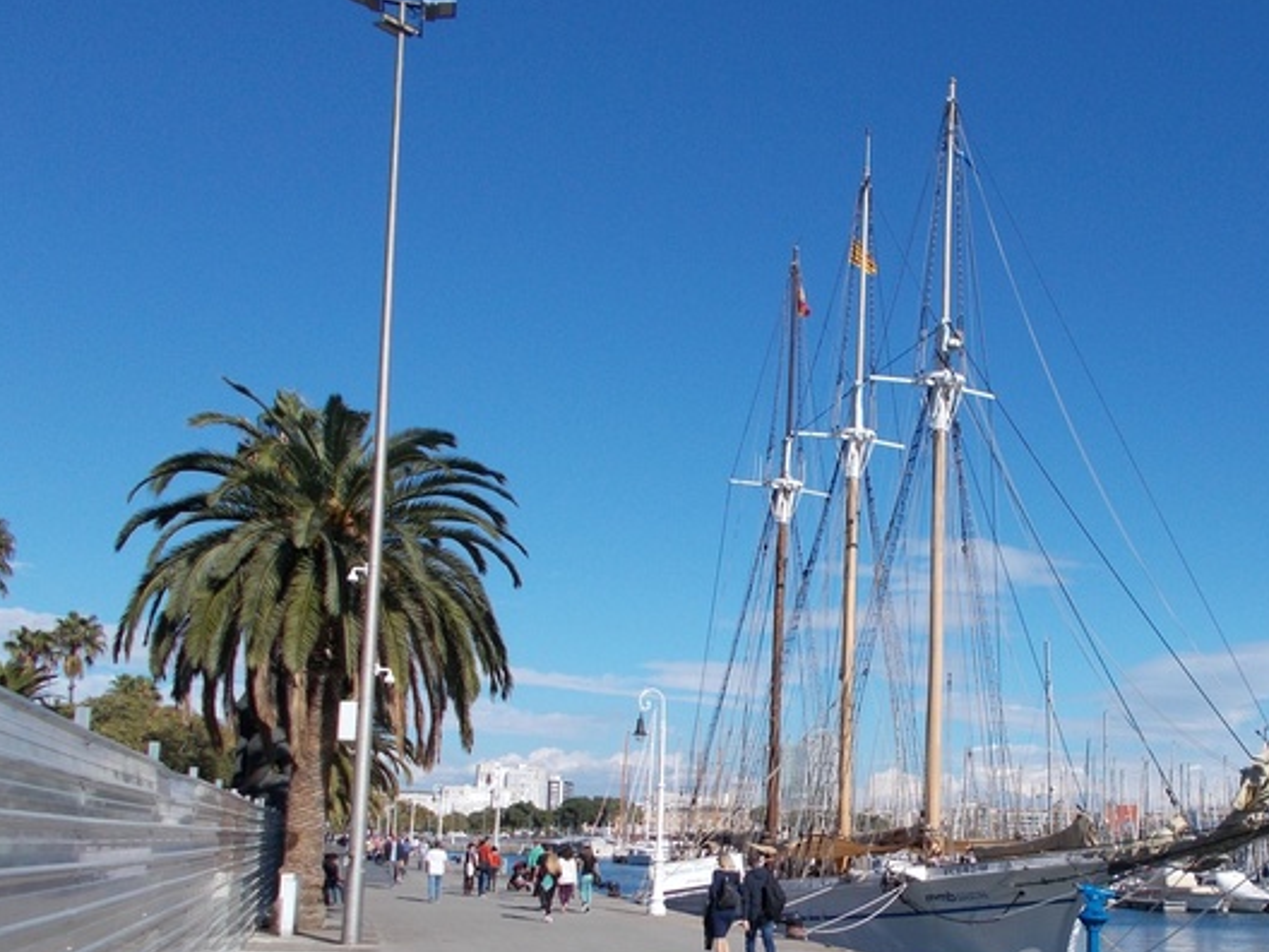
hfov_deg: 47.0
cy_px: 656
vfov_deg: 36.3
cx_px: 865
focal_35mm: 39
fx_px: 1430
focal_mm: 4.6
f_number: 8
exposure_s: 1/250
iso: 80
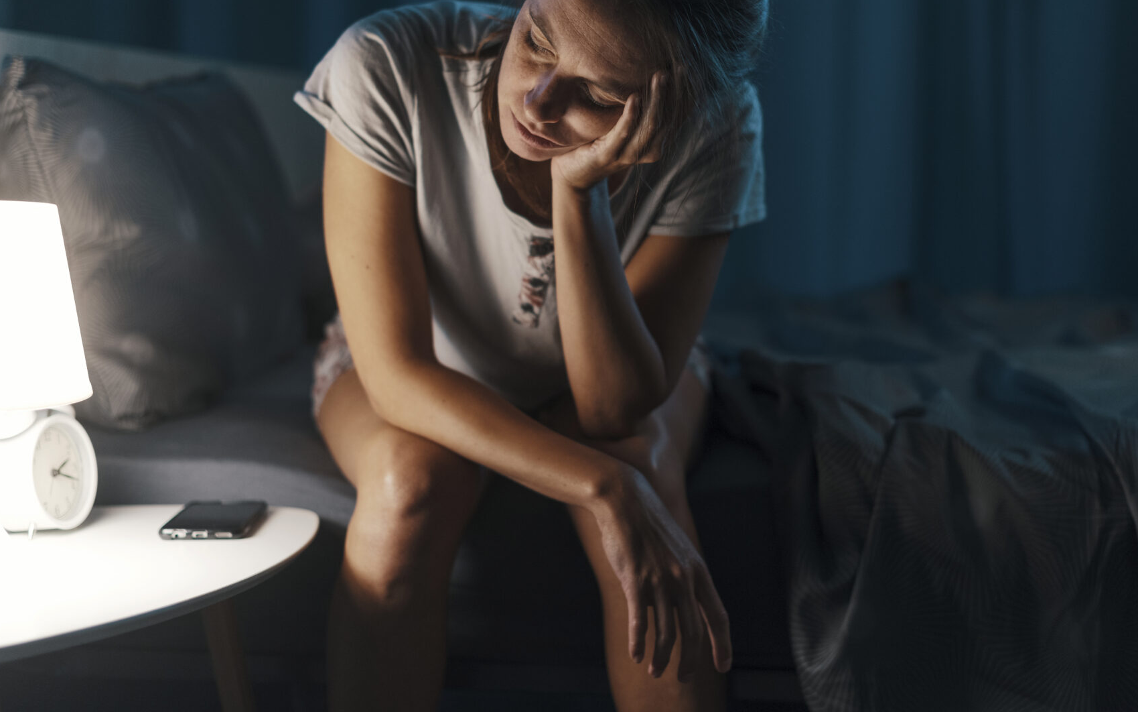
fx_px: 1861
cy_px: 275
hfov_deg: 34.0
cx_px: 585
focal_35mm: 60
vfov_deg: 21.6
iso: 400
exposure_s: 1/80
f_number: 2
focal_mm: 50
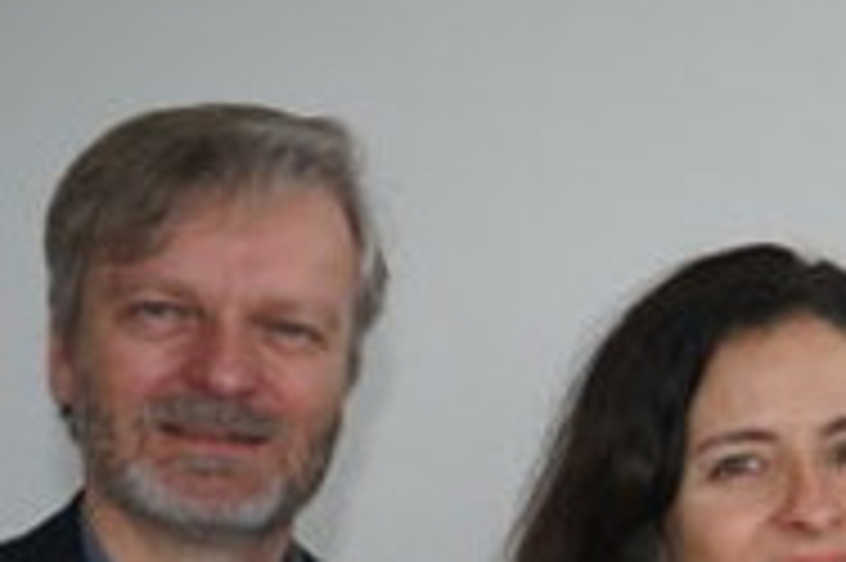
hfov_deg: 14.6
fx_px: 3123
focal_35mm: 133
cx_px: 1188
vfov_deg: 10.1
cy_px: 661
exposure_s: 1/160
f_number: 4
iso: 800
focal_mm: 39
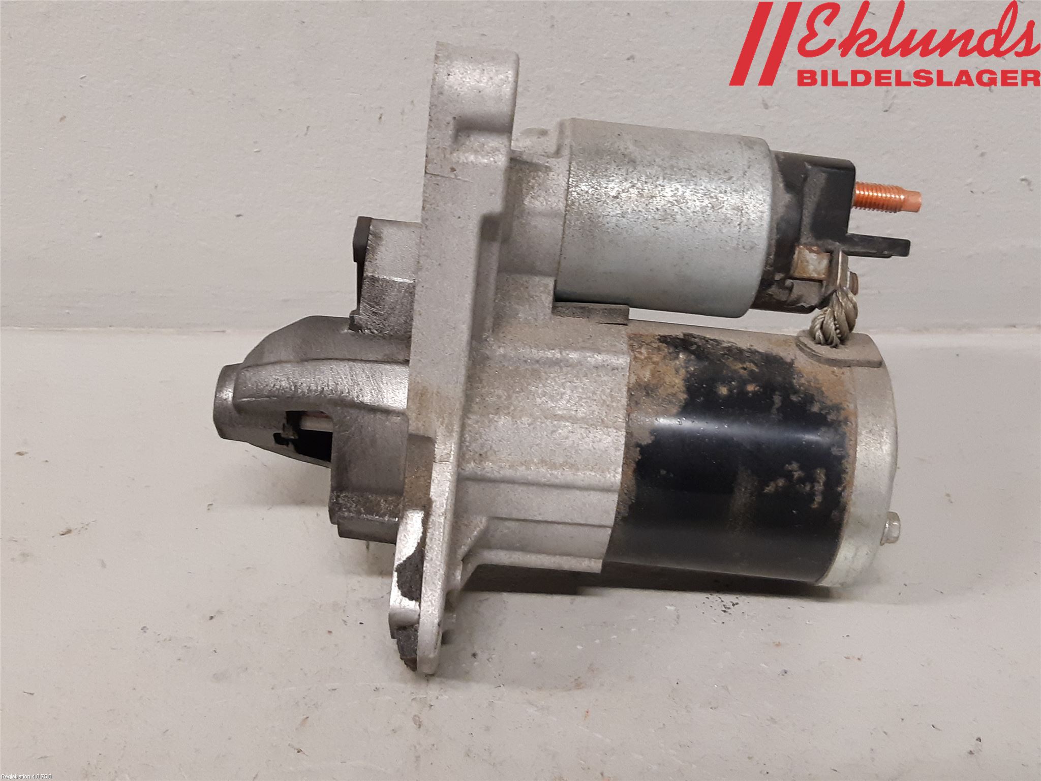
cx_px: 520
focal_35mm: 26
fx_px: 782
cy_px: 390
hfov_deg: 67.3
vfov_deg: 53.1
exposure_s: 1/50
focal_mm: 3.93
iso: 250
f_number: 1.7
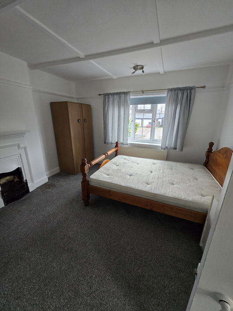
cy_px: 156
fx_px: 117
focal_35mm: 13
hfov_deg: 89.9
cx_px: 116
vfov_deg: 106.2
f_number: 2.2
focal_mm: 1.7
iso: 200
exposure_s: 1/50
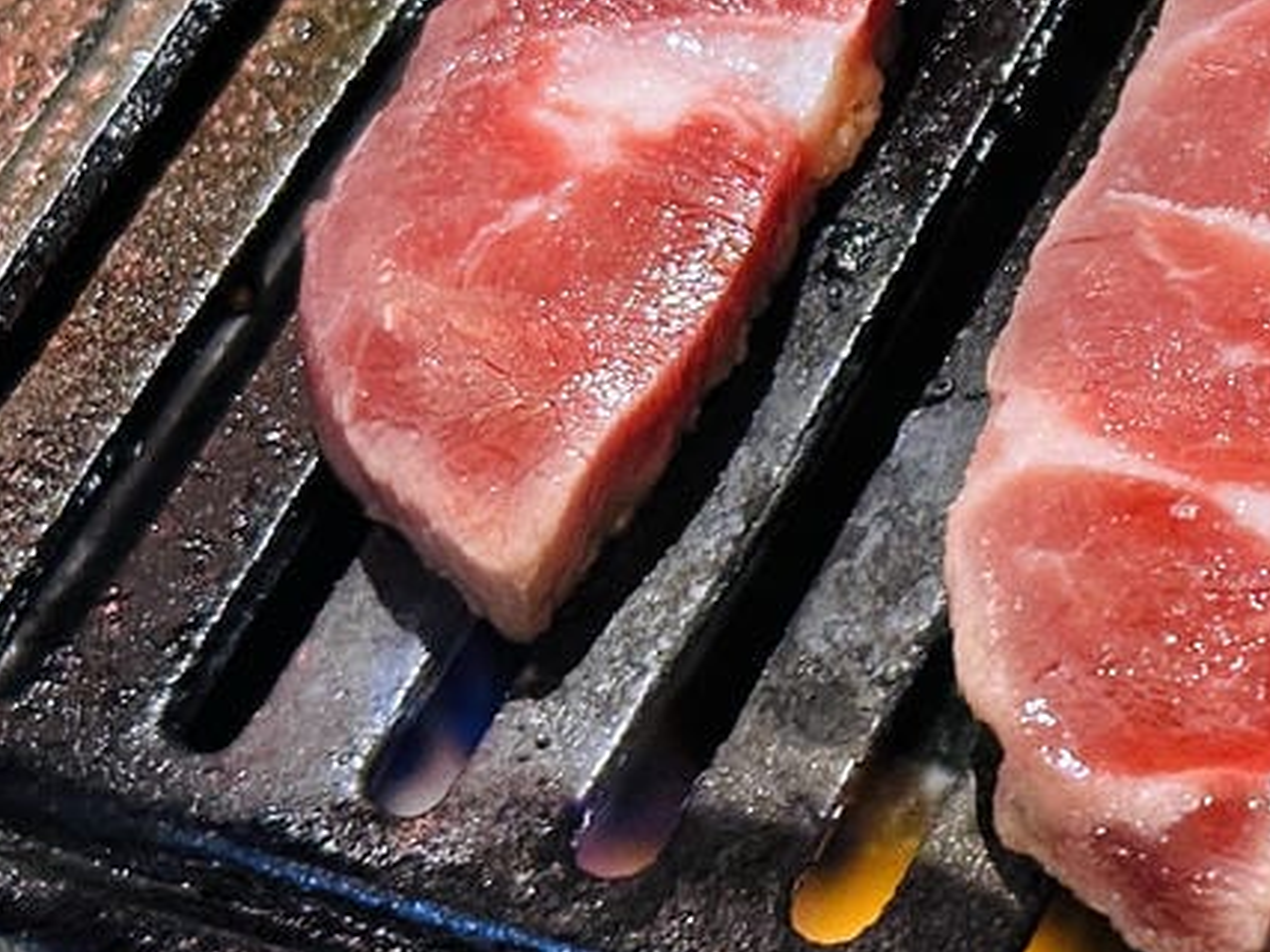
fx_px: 4952
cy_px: 181
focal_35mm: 135
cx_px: 1657
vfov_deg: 10.9
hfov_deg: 14.0
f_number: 1.78
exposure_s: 1/60
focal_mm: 6.86
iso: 250
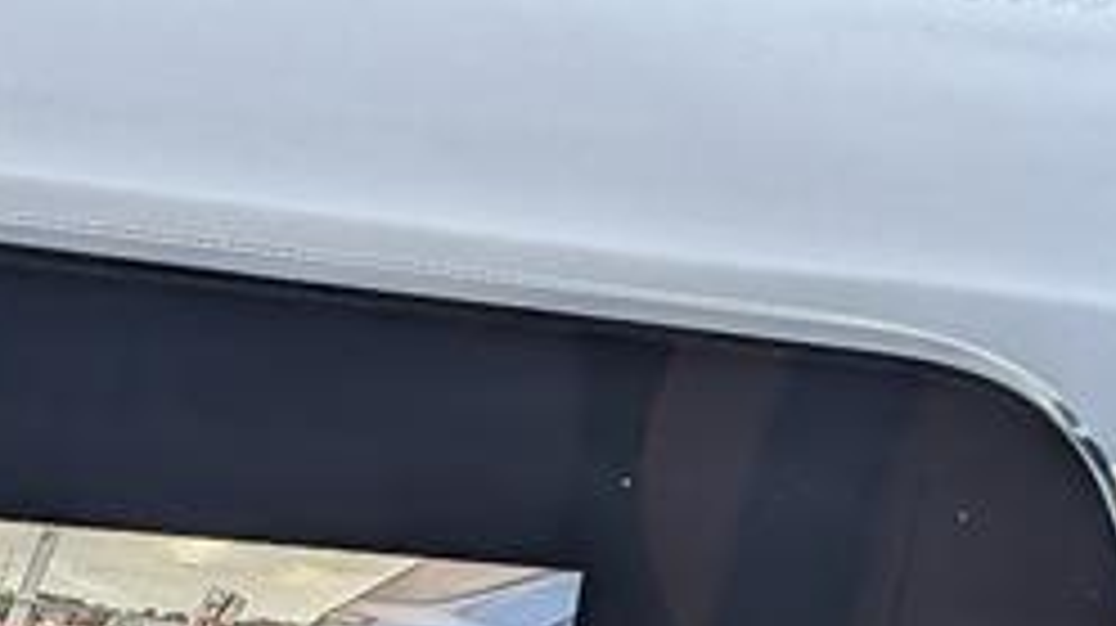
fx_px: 4080
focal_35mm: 138
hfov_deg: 15.2
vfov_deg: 8.6
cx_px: -126
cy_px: 896
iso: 37
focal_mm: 6.9
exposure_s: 1/92.6
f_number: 1.68
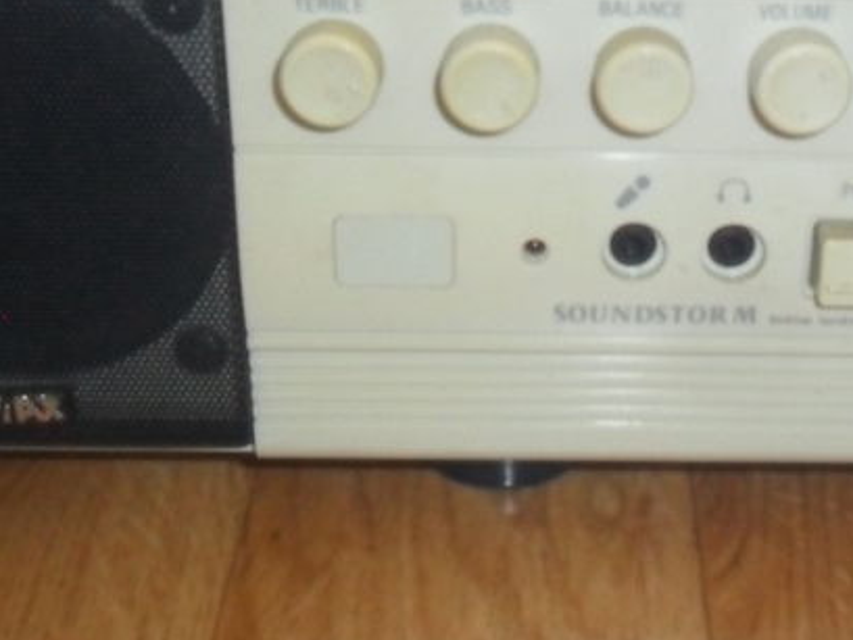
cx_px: 605
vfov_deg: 22.3
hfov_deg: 29.1
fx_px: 1627
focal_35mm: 66
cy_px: 292
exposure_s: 1/45
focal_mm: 4.9
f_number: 3.5
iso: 400
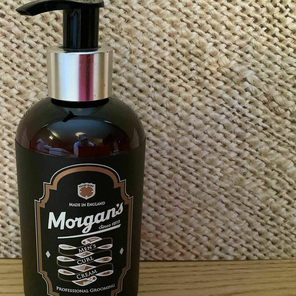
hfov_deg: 36.8
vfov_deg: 37.5
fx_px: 435
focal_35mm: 45
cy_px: 169
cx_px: 79
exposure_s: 1/25
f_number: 2.4
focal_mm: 3.3
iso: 640
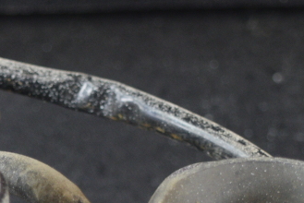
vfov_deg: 4.4
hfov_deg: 6.7
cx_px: -108
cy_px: 395
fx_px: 2586
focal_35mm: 306
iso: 400
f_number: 5
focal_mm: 42
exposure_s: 1/80
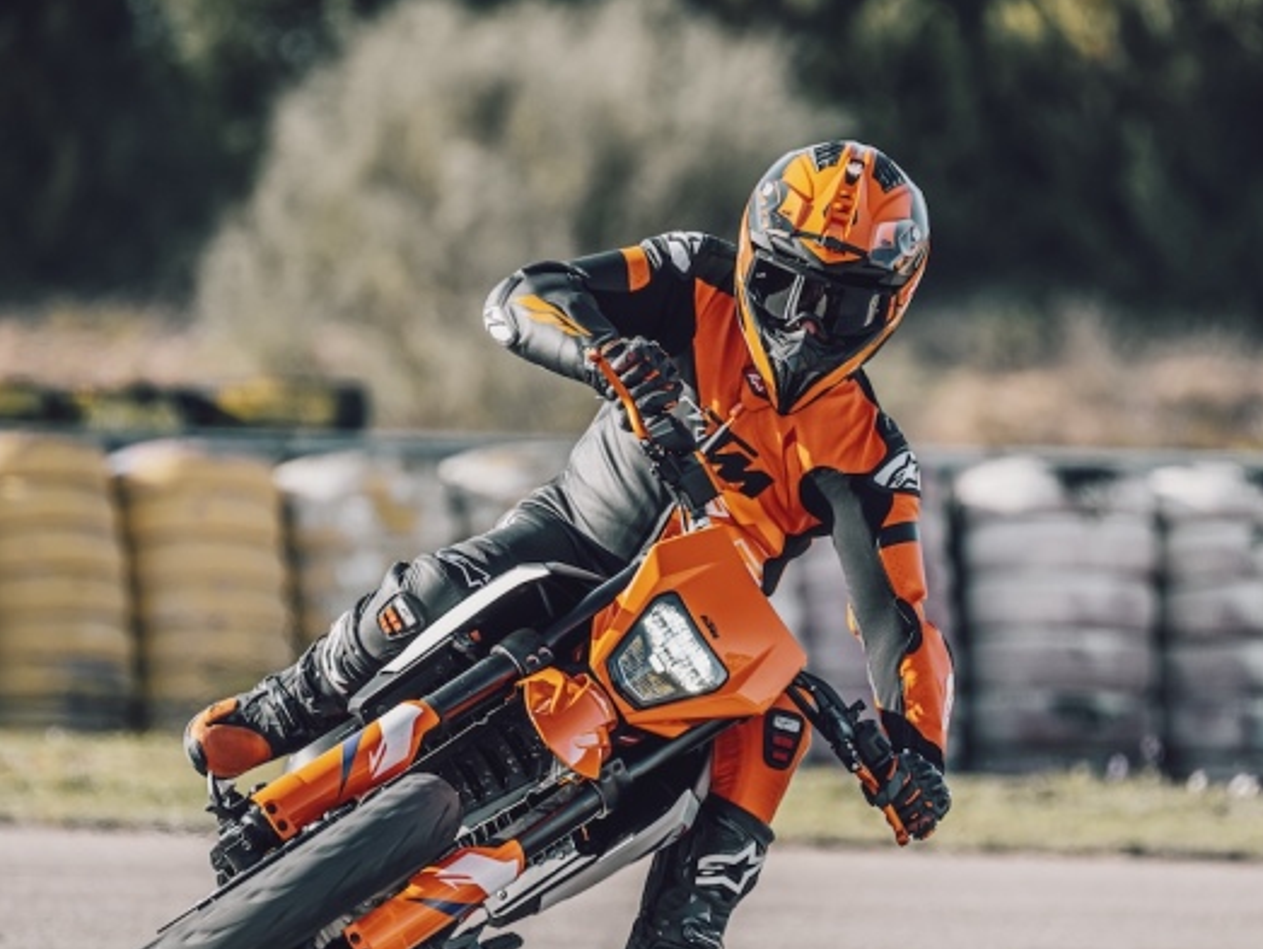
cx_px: 749
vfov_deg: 2.5
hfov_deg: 3.4
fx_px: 21469
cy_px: 611
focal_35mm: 588
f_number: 5.6
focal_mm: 400
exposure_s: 1/640
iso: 160
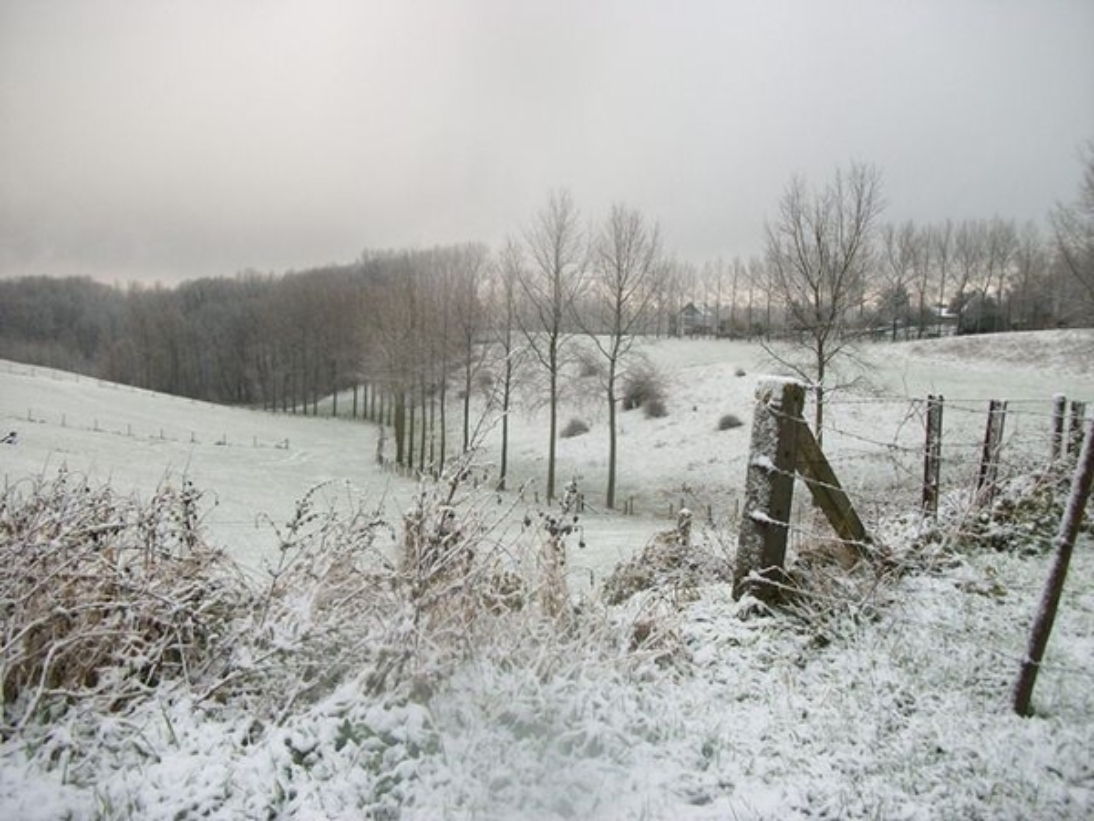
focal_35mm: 32
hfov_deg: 56.8
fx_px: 1011
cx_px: 547
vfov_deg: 44.2
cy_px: 410
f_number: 2.9
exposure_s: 1/250
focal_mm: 5.7
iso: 80
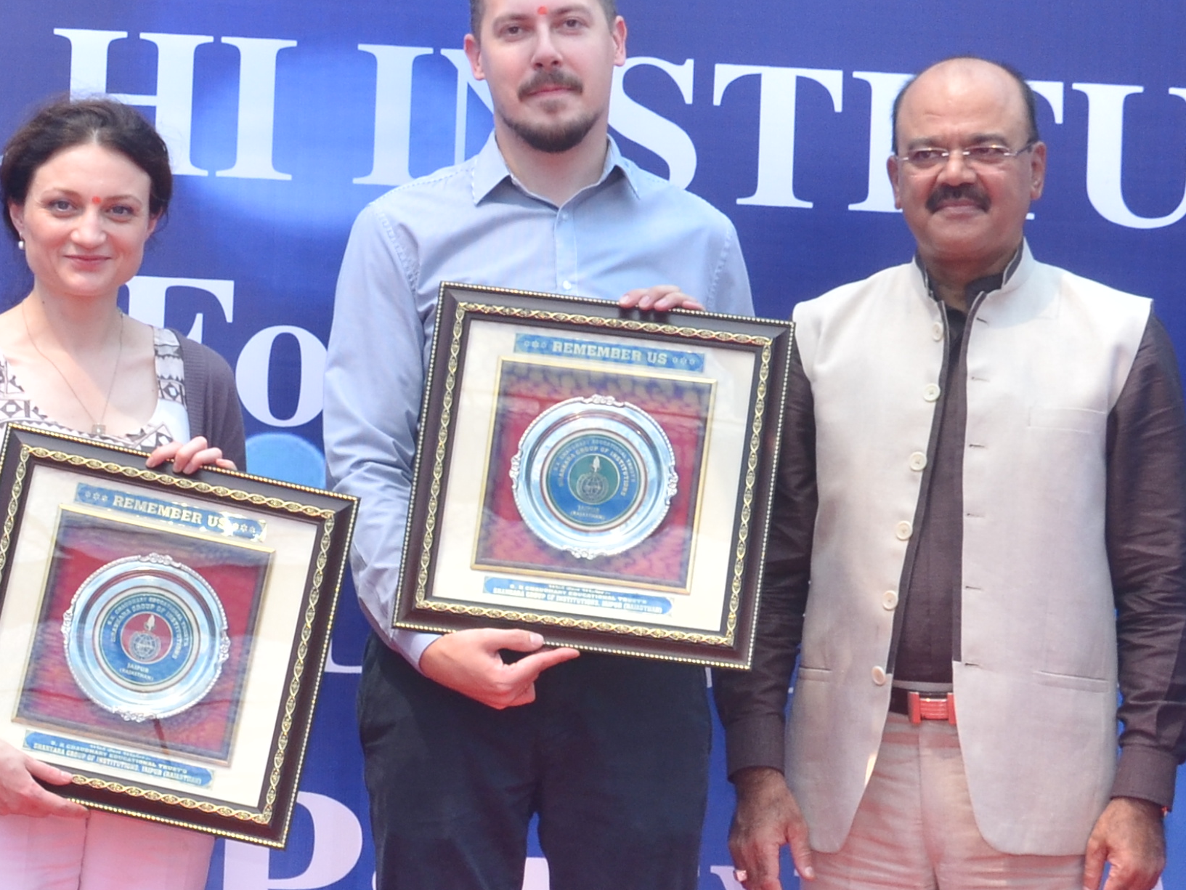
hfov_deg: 14.1
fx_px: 4763
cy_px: 591
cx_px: 162
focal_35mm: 139
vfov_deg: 10.7
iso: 320
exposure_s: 1/200
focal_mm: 32
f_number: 7.1
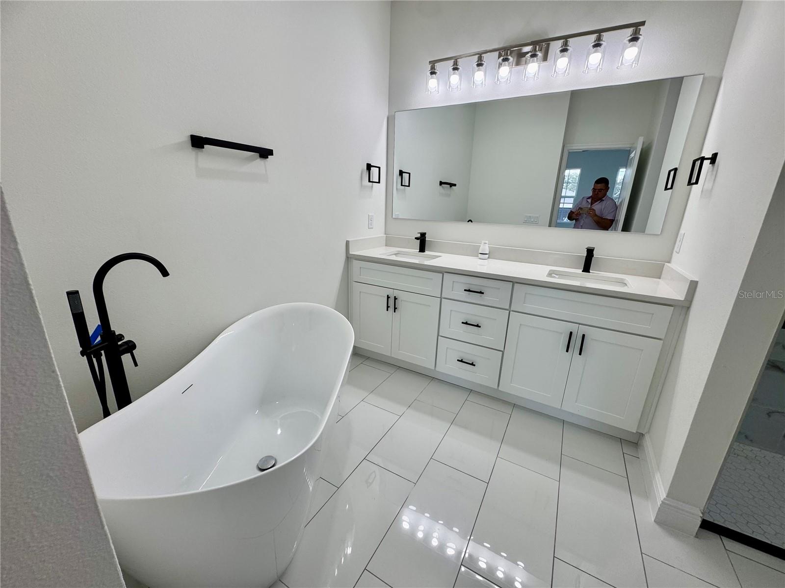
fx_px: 317
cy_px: 294
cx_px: 392
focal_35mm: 14
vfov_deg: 85.7
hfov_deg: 102.1
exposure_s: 1/120
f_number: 2.2
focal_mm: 2.22
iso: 50
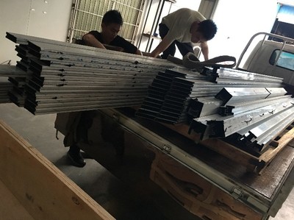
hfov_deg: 61.7
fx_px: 246
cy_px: 110
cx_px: 147
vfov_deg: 48.1
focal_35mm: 29
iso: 80
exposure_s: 1/10
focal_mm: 4.15
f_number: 2.2
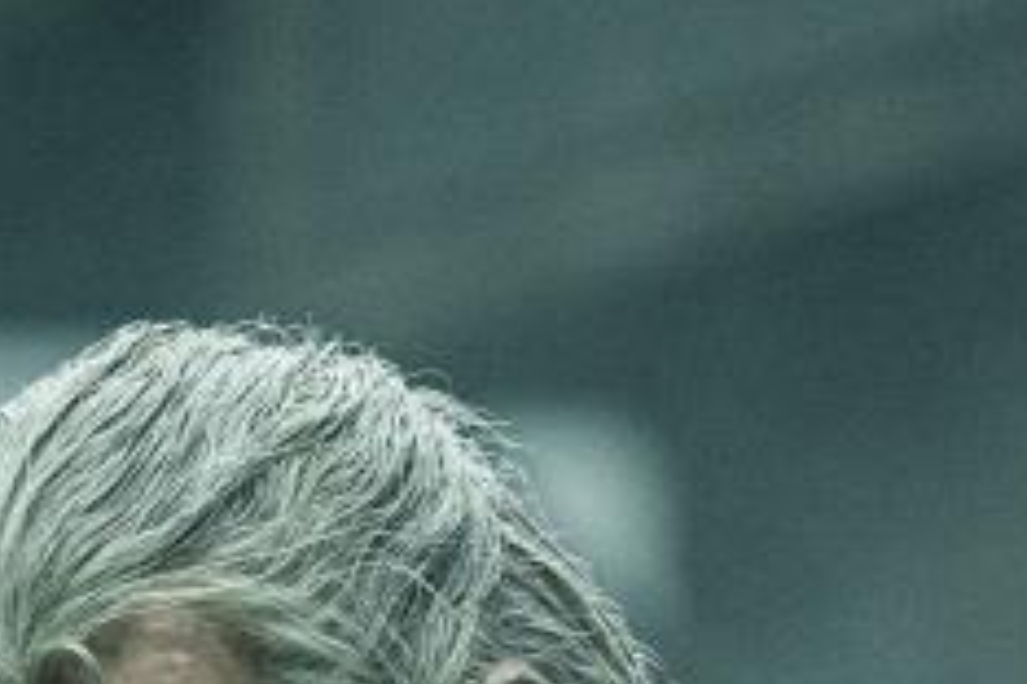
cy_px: 1500
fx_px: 27670
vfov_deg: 1.4
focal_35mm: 970
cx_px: 979
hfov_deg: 2.1
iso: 1250
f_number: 4
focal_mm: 189
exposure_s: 1/1250
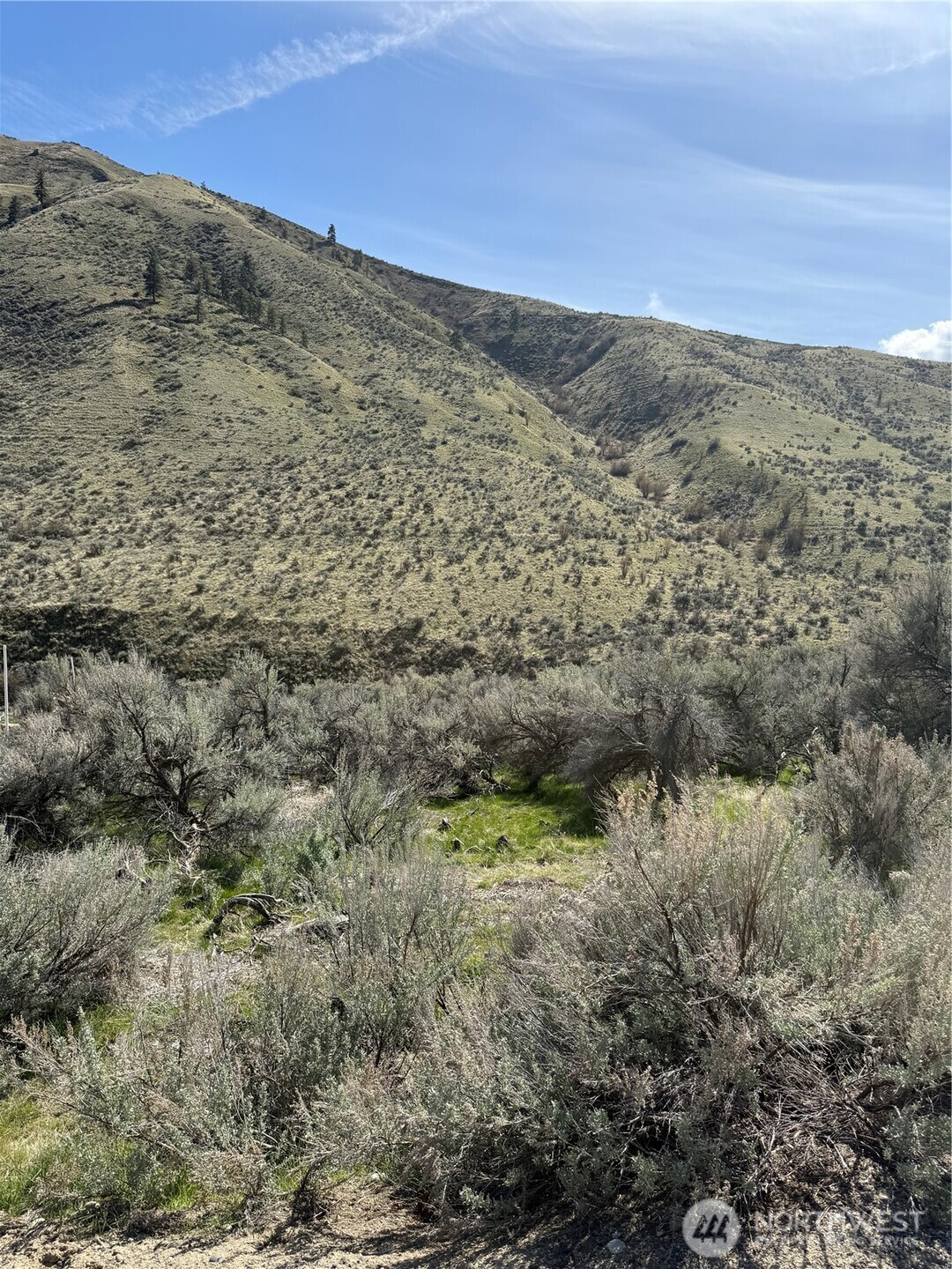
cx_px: 476
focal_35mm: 24
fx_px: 880
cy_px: 634
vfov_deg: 71.6
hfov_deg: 56.8
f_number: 1.78
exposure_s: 1/4405
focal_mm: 6.76
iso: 80
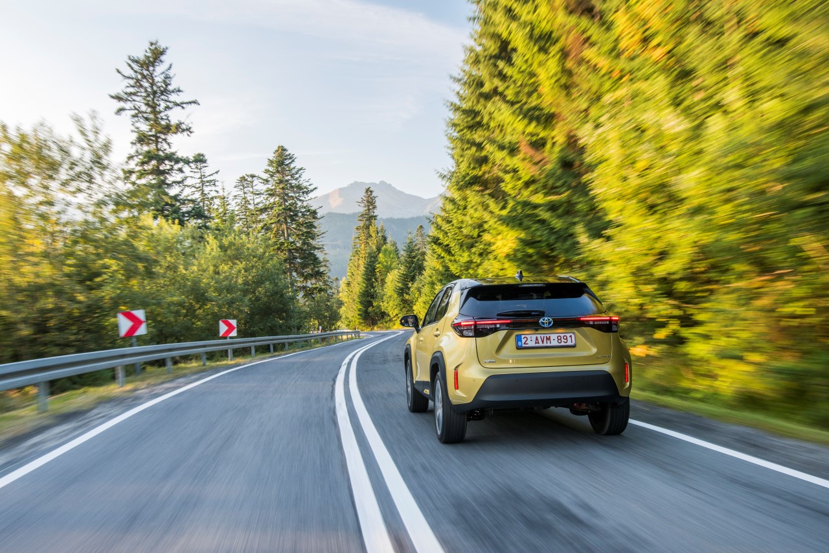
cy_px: 276
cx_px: 414
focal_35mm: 34
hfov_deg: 55.1
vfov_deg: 38.4
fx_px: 794
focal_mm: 23
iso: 320
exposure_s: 1/30
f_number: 6.3
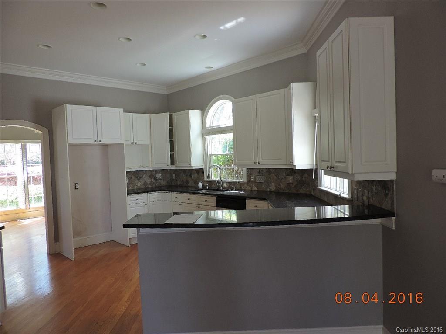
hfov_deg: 71.6
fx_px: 309
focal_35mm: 24
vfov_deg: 56.8
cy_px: 167
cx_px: 223
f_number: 3
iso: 80
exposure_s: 1/50
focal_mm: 4.3
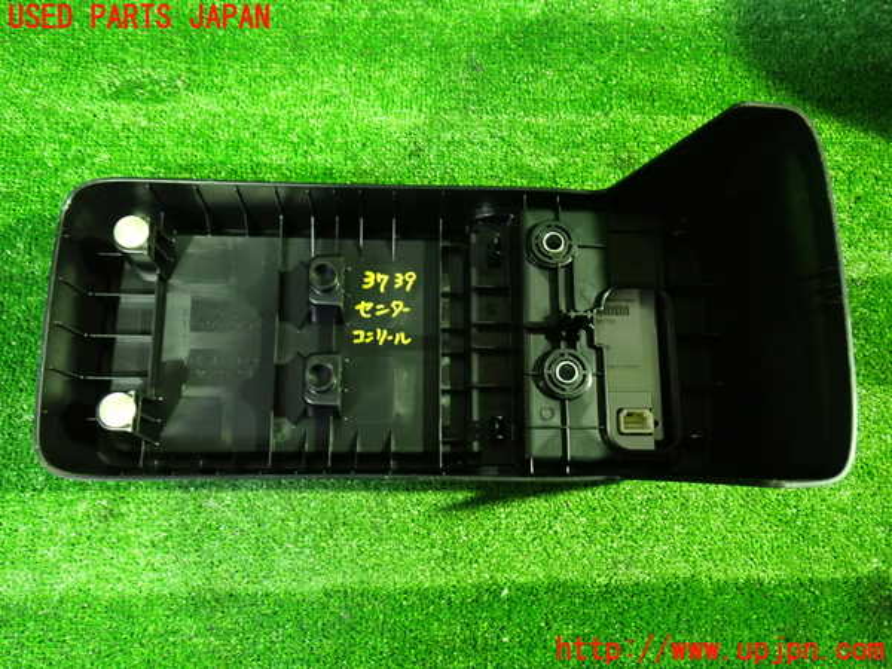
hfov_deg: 60.0
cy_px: 334
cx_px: 446
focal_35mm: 30
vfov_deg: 46.8
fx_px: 773
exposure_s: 1/15
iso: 800
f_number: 2.3
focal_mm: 5.4
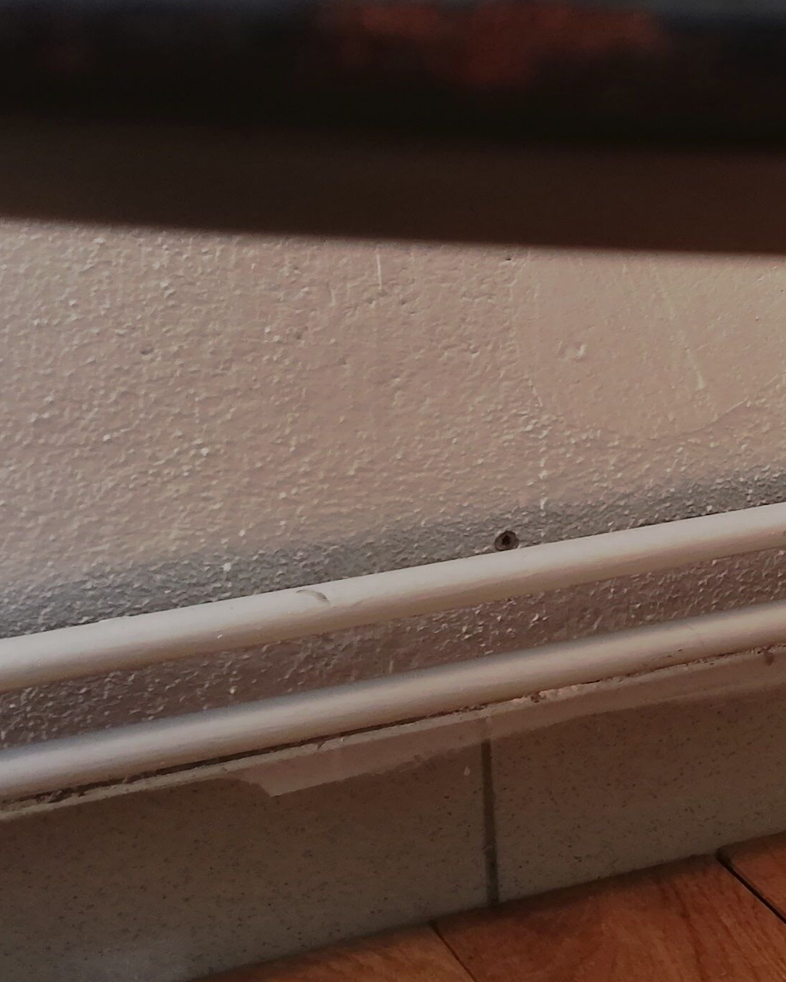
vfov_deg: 21.7
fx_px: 2559
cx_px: 1016
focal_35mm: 88
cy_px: 439
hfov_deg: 16.5
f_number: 2.2
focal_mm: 3.81
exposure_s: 1/50
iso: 80
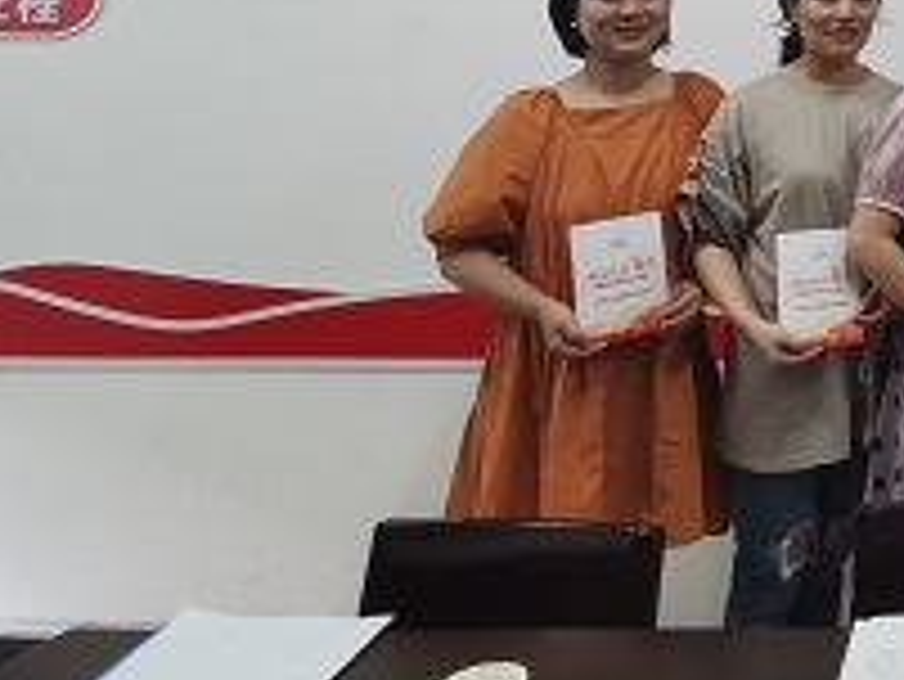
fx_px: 1124
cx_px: 1174
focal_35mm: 43
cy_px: -128
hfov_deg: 32.7
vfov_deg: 29.2
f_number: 2.2
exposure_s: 1/33.3
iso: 250
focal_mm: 2.26
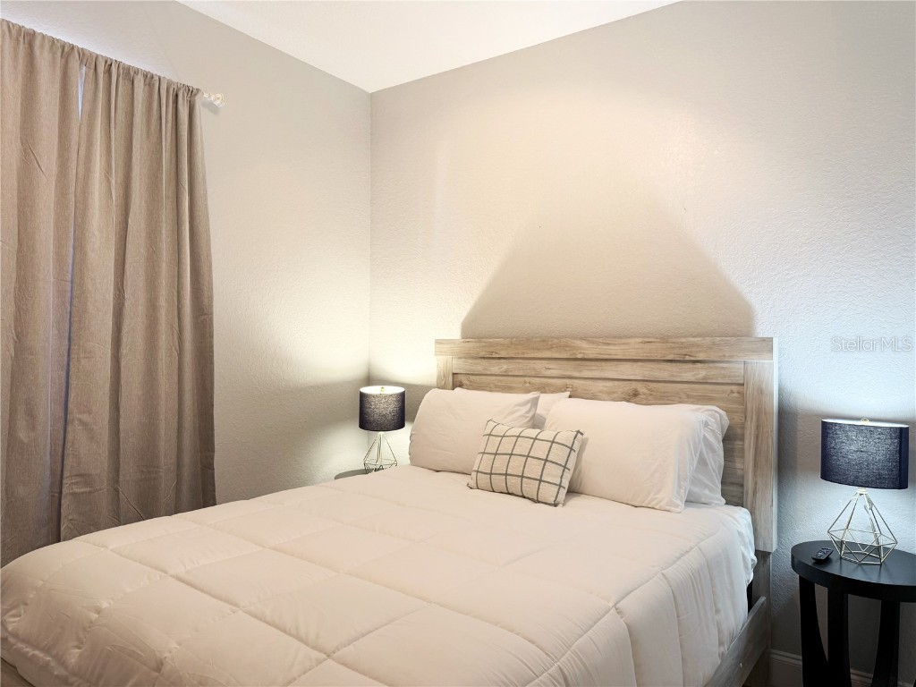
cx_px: 458
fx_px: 635
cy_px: 344
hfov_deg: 71.6
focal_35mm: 24
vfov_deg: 56.8
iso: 125
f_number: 1.78
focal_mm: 6.76
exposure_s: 1/60
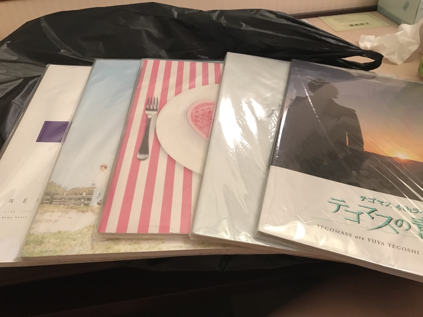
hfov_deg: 63.4
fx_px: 342
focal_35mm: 28
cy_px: 158
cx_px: 212
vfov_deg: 49.7
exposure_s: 1/17
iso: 40
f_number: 1.8
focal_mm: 3.99
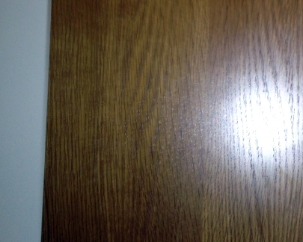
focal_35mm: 76
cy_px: 91
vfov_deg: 20.1
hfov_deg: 24.1
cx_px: 292
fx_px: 682
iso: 64
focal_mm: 4.28
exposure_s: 1/22
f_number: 2.4
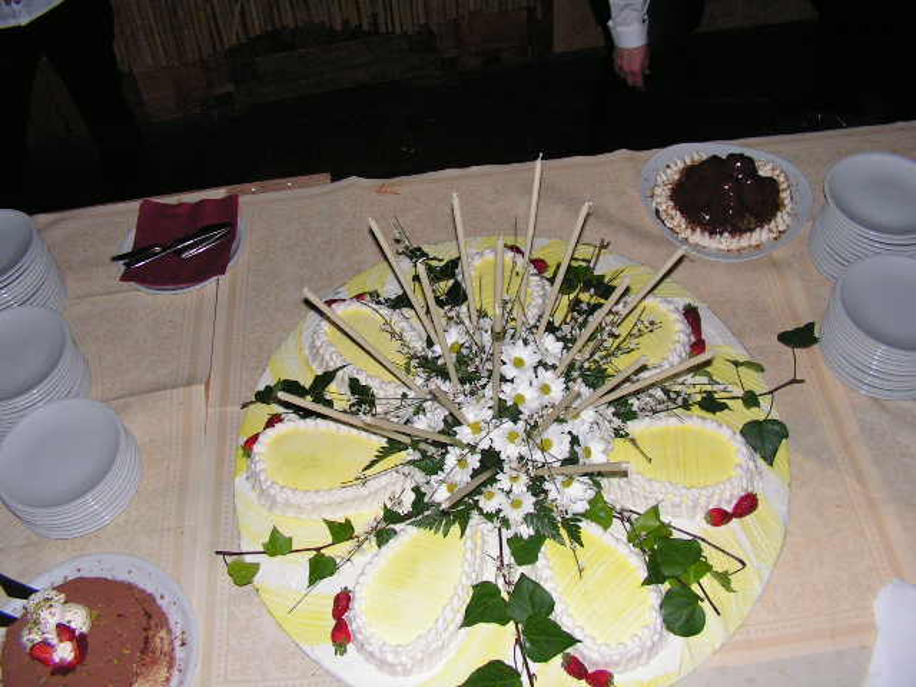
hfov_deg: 51.4
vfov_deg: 39.7
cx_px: 458
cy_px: 344
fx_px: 953
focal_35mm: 36
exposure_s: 1/40
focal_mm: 6
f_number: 3.2
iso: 200
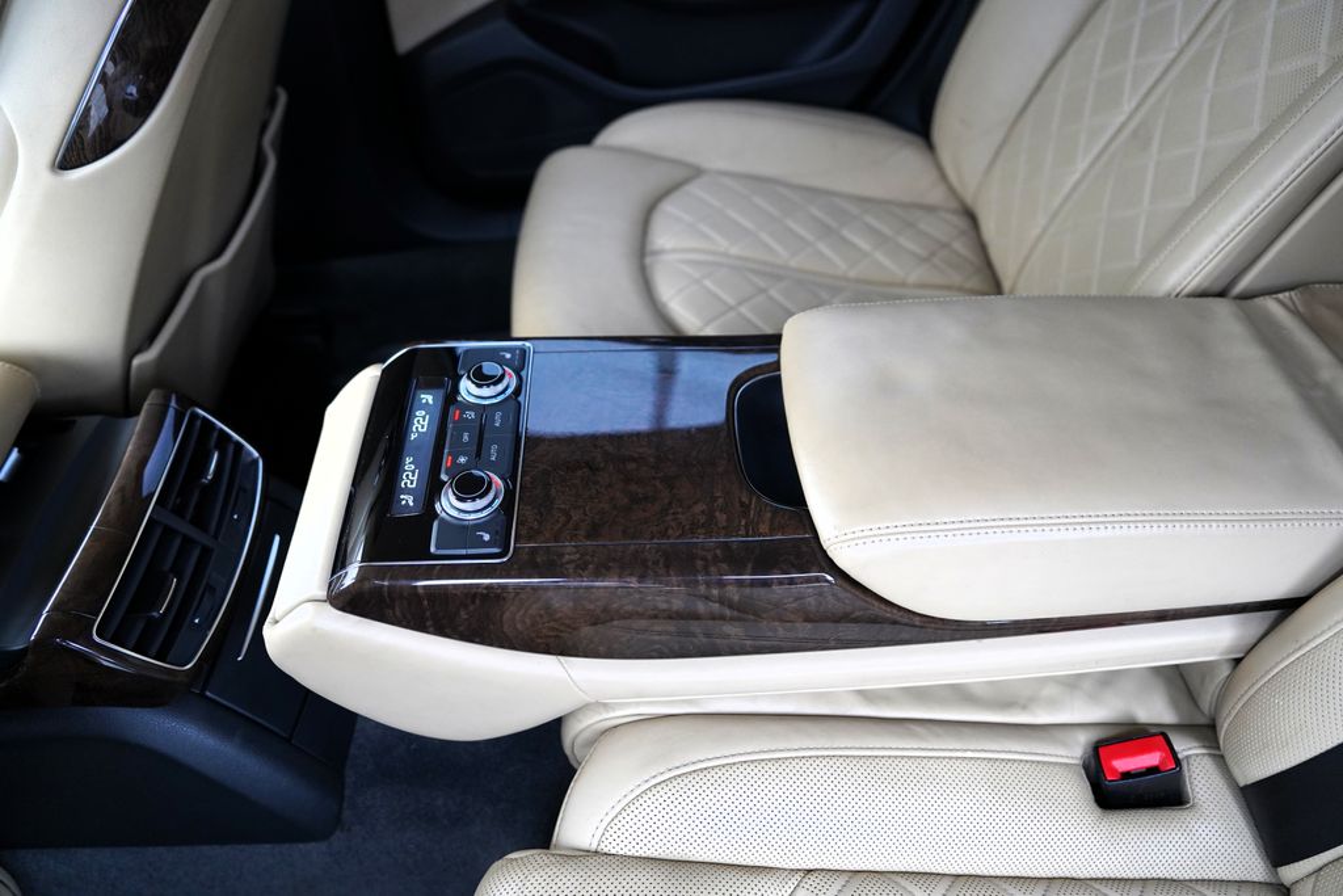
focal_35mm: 24
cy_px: 448
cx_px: 672
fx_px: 895
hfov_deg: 73.7
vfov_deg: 53.1
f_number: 2.8
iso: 2000
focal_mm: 24
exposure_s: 1/160
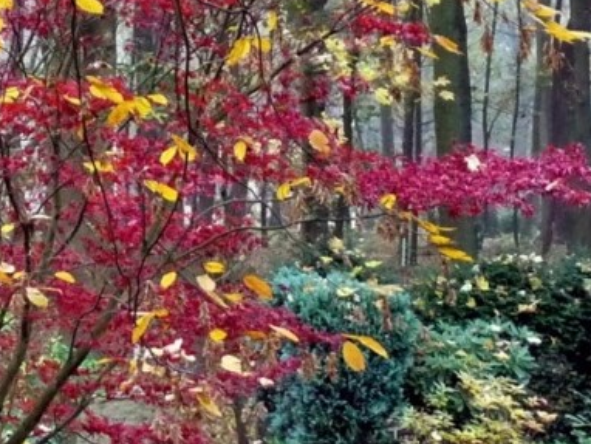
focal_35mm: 123
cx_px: 71
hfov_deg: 15.8
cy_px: 70
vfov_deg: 12.0
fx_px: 2101
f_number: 3.7
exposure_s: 1/20
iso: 400
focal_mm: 6
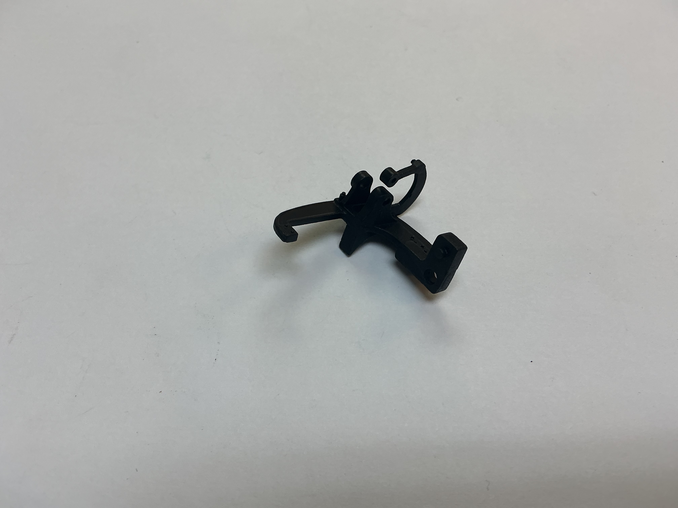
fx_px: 568
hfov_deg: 61.7
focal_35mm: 29
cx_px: 339
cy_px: 254
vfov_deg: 48.2
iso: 25
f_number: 1.8
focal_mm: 3
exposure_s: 1/120
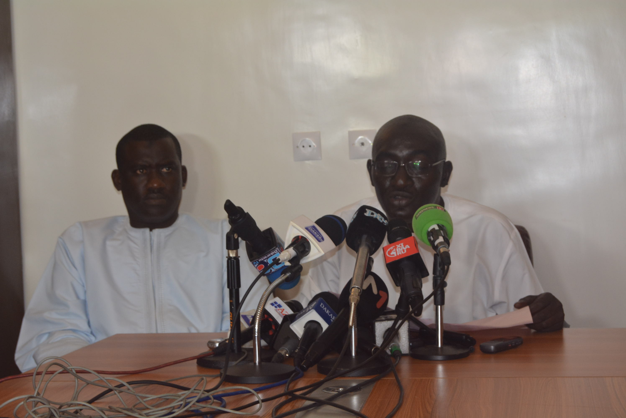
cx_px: 313
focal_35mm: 82
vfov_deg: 16.6
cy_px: 209
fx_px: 1436
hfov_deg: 24.6
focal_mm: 55
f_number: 5.6
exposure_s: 1/45
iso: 900
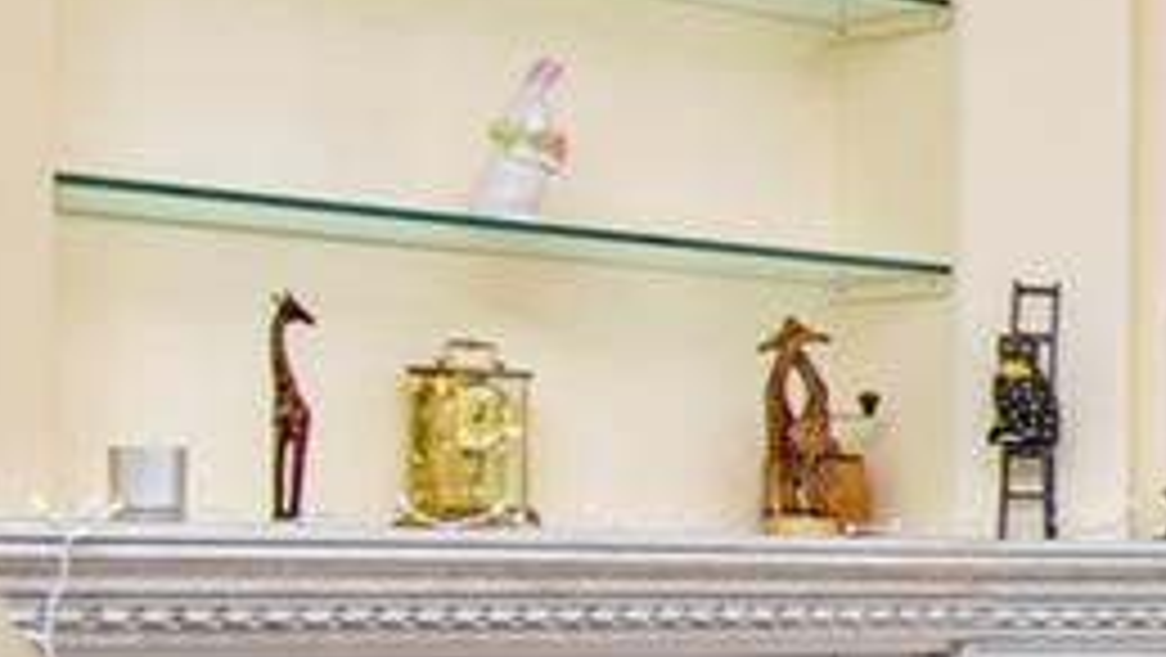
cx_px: 2053
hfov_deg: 17.9
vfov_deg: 12.4
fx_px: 3001
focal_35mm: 97
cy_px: 634
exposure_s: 1/125
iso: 400
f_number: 5.6
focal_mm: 10
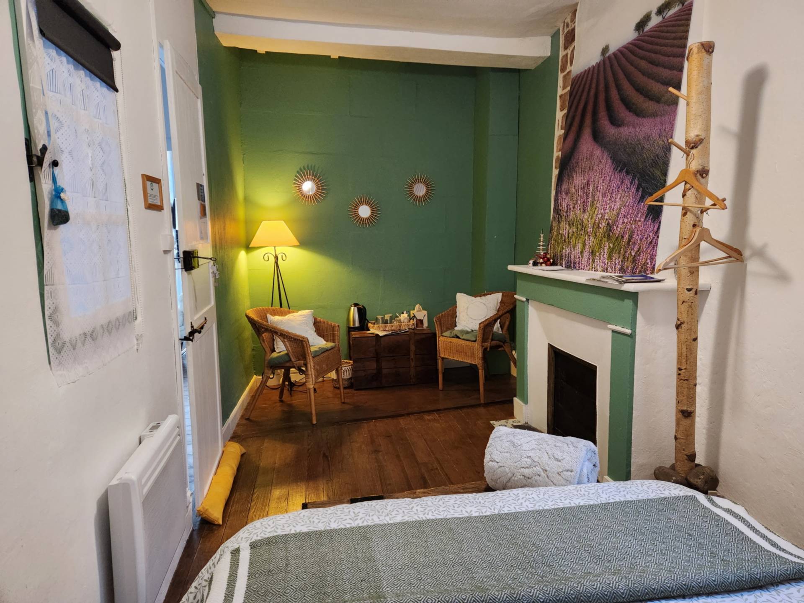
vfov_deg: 58.9
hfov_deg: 73.9
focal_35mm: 23
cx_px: 402
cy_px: 302
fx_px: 534
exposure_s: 1/100
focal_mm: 5.4
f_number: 1.8
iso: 1000
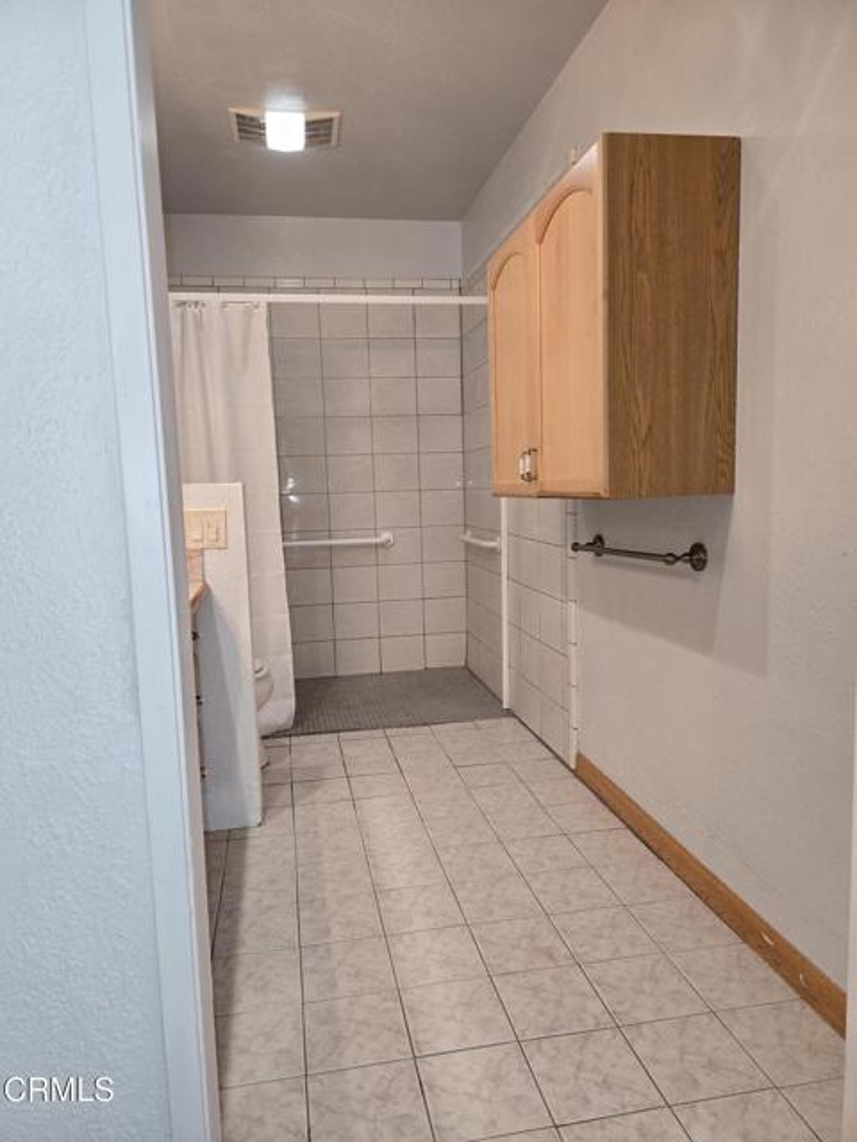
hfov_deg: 58.9
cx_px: 428
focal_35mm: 23
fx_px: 759
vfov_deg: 73.9
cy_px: 571
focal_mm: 5.4
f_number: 1.8
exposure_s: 1/60
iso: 100
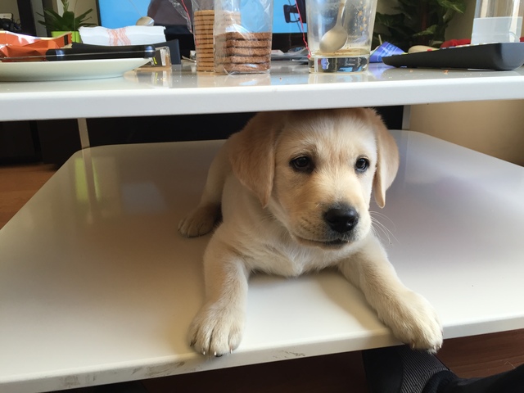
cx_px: 262
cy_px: 196
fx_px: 439
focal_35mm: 29
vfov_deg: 48.2
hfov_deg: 61.7
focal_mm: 4.15
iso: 32
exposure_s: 1/33
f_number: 2.2
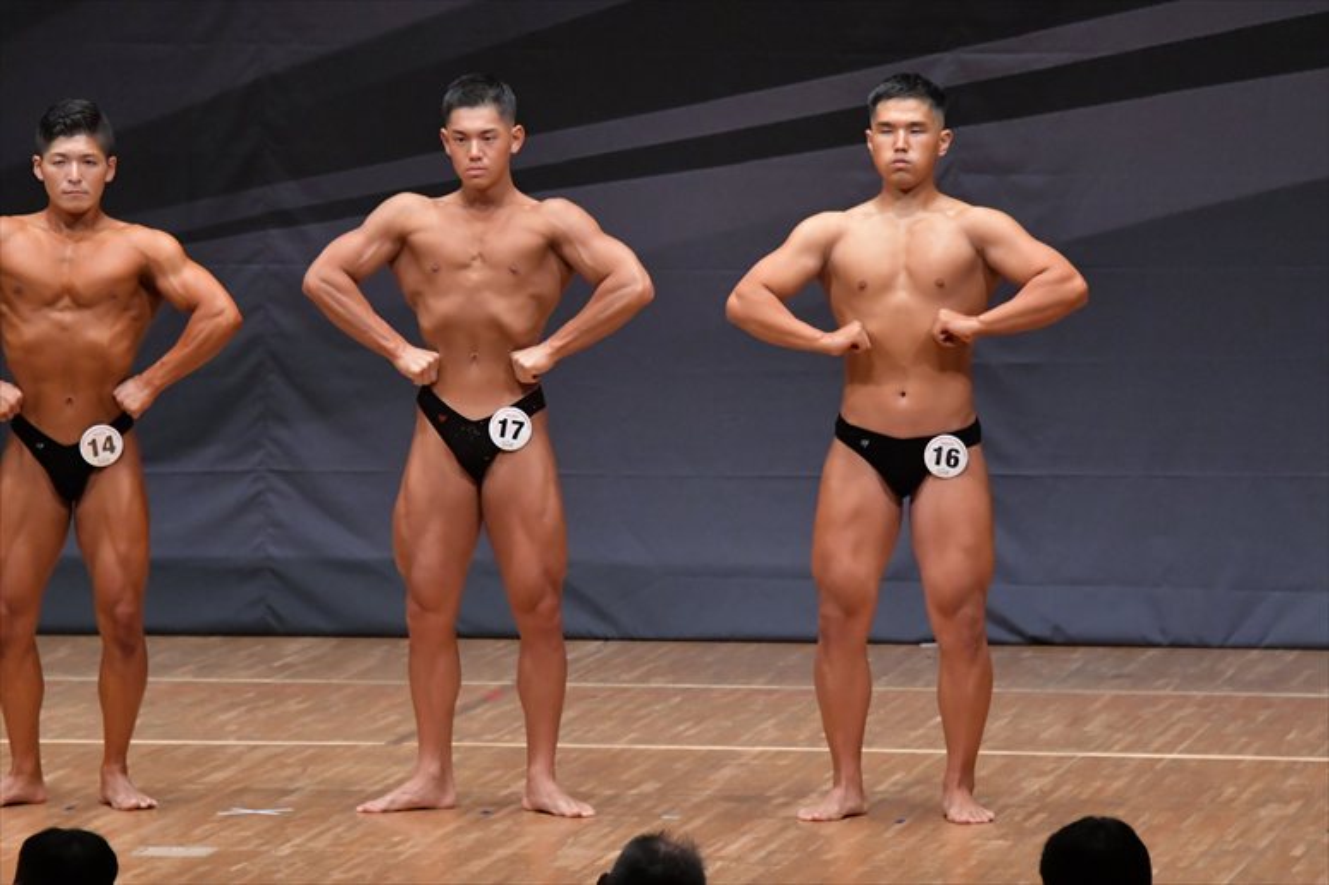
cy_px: 442
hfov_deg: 7.6
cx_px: 664
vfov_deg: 5.1
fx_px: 9963
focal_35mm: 270
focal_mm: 180
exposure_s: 1/400
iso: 6400
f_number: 5.6
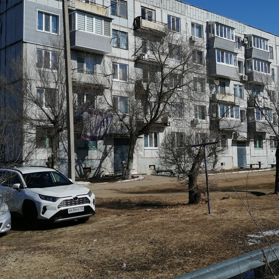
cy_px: 112
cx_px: 185
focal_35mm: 48
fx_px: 438
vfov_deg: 35.2
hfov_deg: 35.0
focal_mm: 3.96
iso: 50
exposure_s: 1/3788
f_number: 1.8
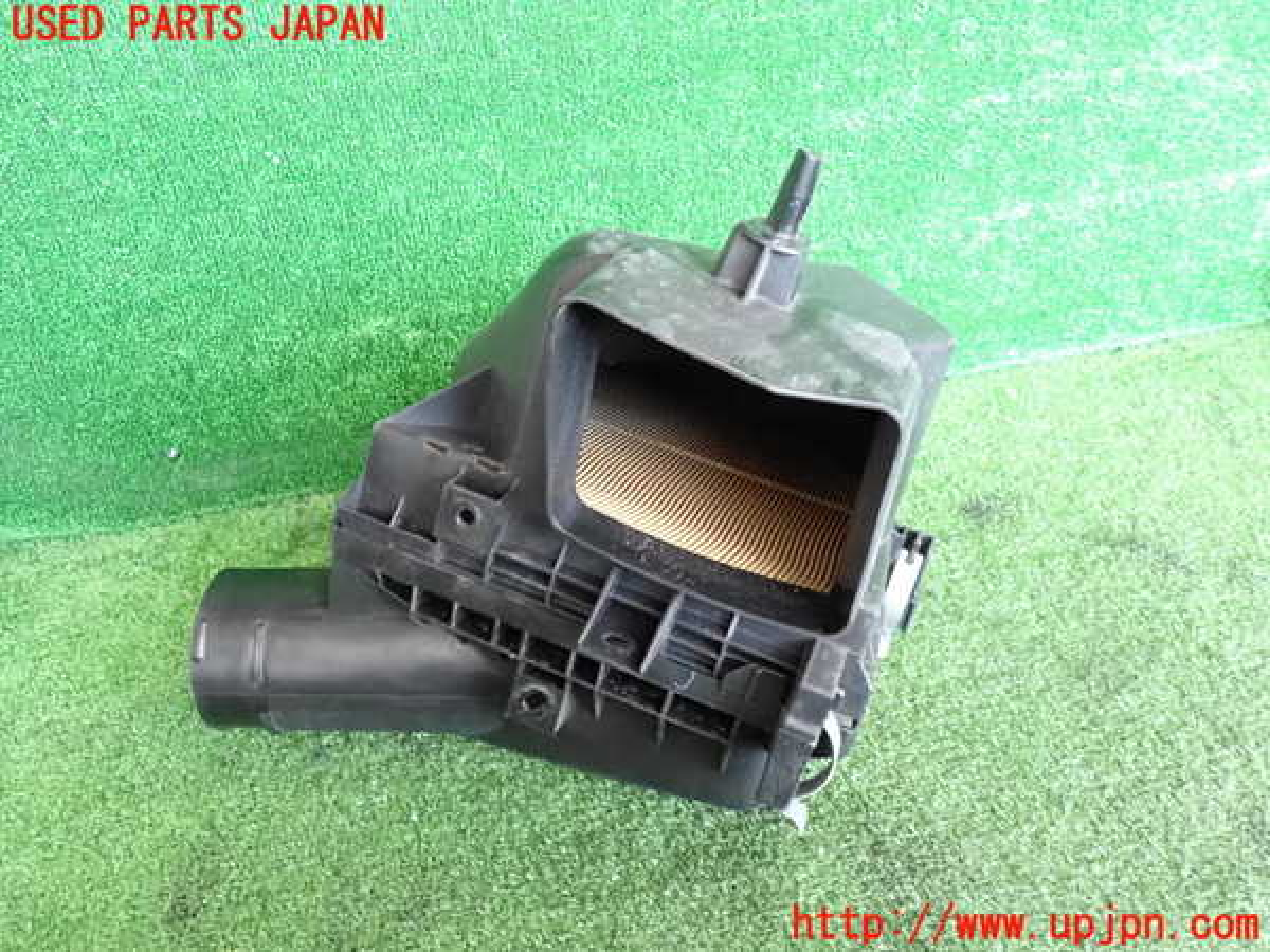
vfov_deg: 54.9
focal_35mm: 25
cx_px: 635
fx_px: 917
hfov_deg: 69.4
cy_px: 476
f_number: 2.8
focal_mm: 4.5
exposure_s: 1/100
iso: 1600
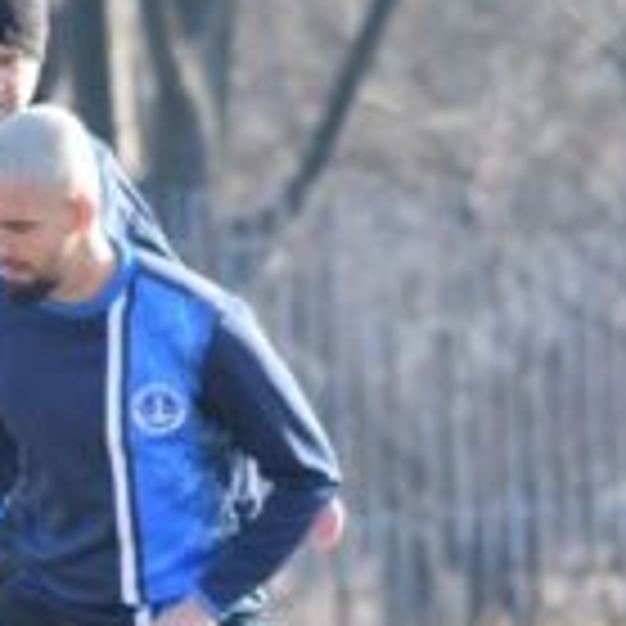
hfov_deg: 1.4
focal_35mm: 1268
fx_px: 25943
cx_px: 54
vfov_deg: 1.4
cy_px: 527
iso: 800
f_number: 5.3
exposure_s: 1/800
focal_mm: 220
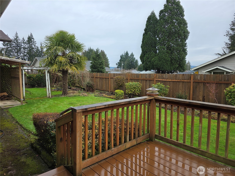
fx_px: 156
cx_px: 118
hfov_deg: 73.9
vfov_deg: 58.9
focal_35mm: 23
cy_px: 88
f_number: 1.7
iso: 25
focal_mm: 6.3
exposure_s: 1/359
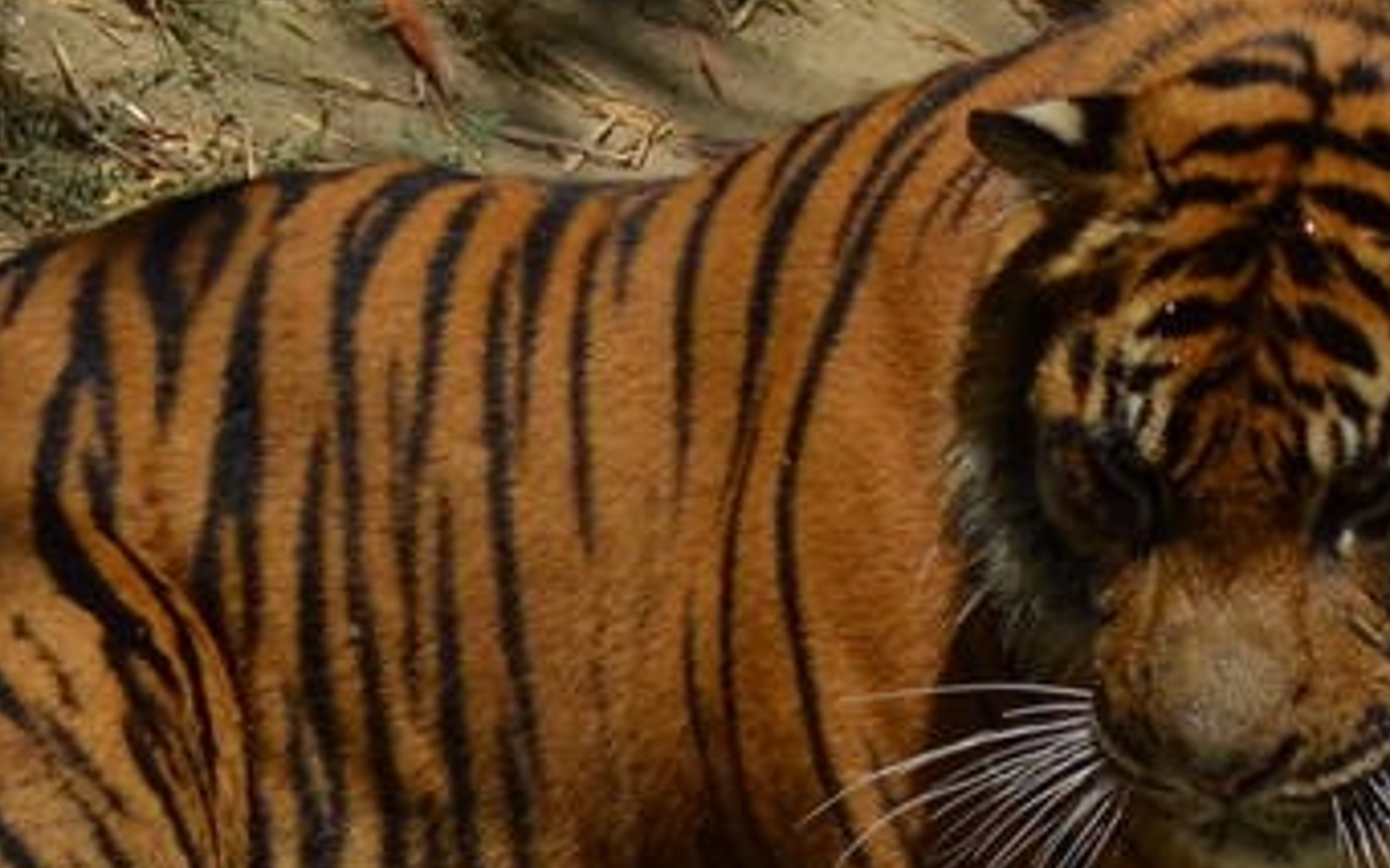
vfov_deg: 1.3
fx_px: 37952
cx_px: 1720
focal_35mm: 1002
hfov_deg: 2.1
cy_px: 2038
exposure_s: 1/2000
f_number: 8
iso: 400
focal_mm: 140
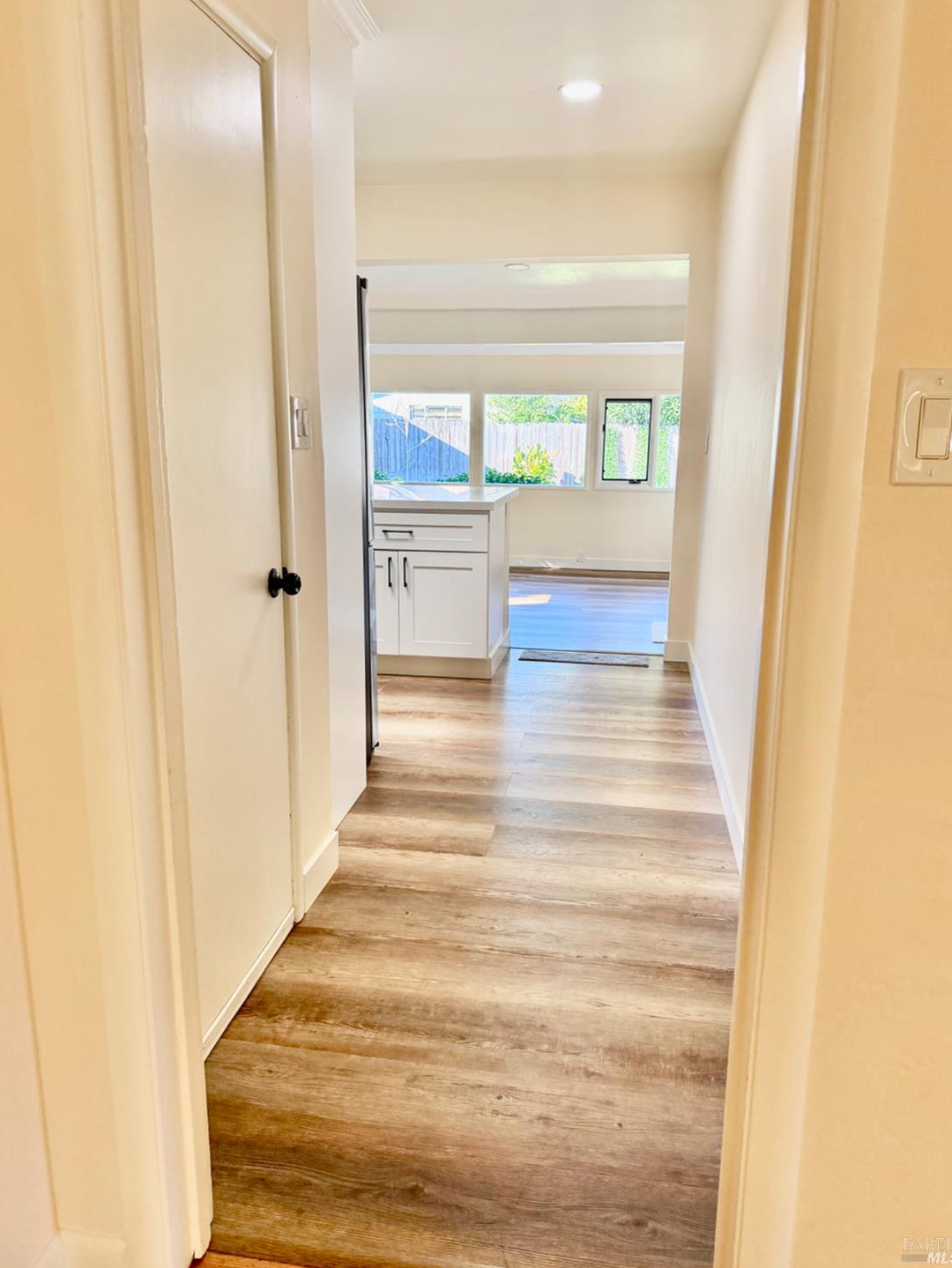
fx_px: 916
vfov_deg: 69.4
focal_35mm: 25
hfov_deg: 54.9
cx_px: 479
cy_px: 615
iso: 200
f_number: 1.78
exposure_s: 1/167
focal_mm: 6.76
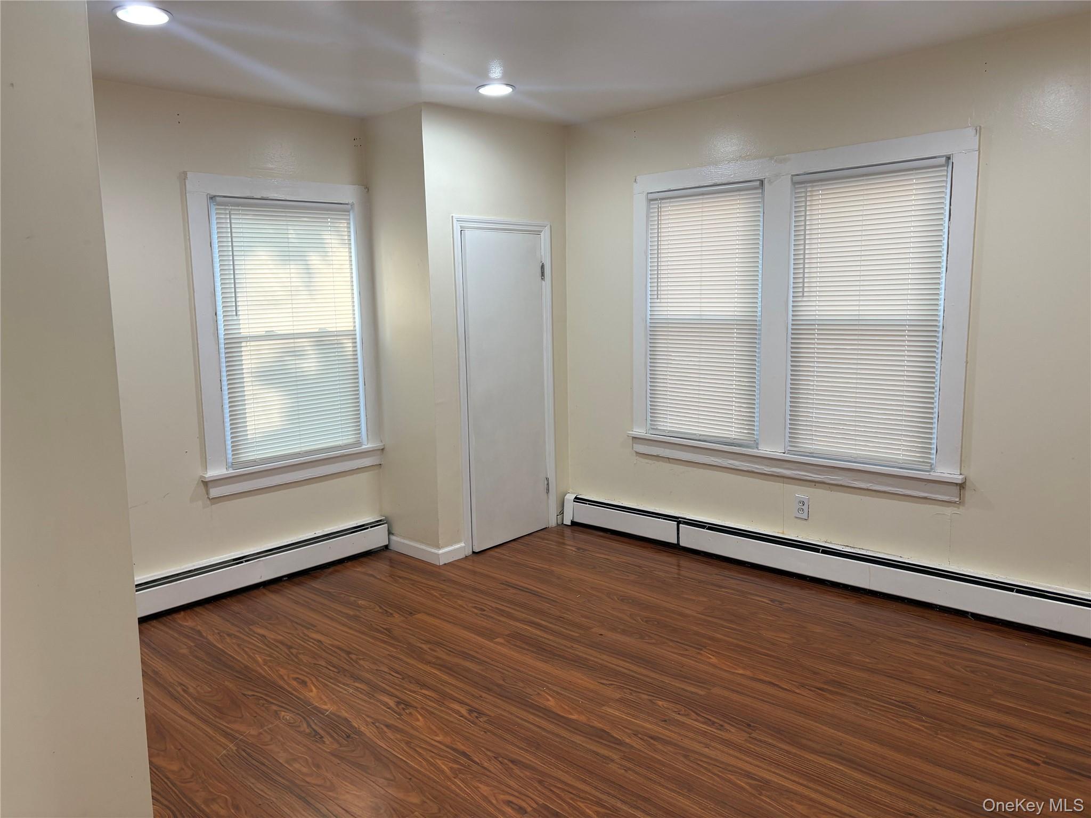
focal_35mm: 26
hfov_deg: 67.3
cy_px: 409
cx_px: 546
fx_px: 819
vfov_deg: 53.1
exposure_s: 1/60
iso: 80
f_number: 1.6
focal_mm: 5.96
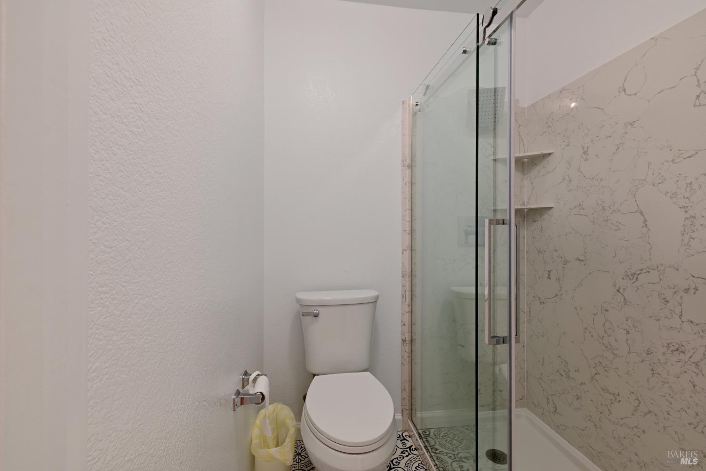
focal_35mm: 15
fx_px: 294
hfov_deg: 100.4
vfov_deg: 77.3
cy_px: 236
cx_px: 353
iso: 200
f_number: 8
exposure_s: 1/6
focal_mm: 10
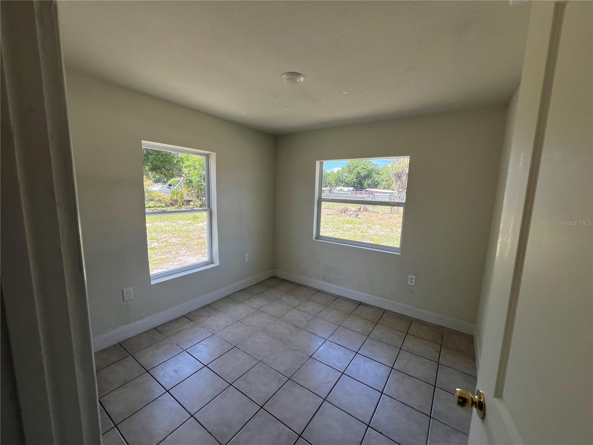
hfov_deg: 106.2
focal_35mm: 13
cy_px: 222
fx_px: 223
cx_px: 296
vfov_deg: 89.9
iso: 32
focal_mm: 1.57
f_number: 1.8
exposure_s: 1/184
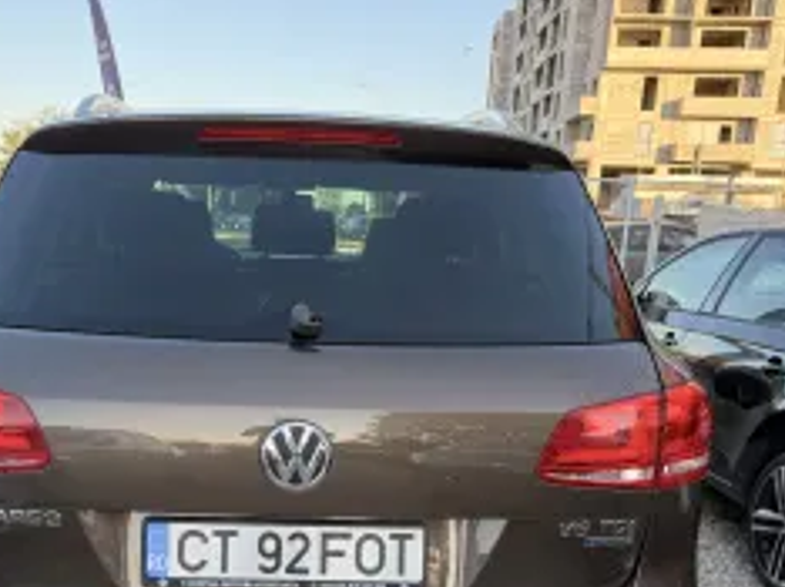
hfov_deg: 49.7
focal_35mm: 37
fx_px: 838
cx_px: 299
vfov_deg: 37.6
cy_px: 443
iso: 100
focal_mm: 6.76
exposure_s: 1/383
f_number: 1.78
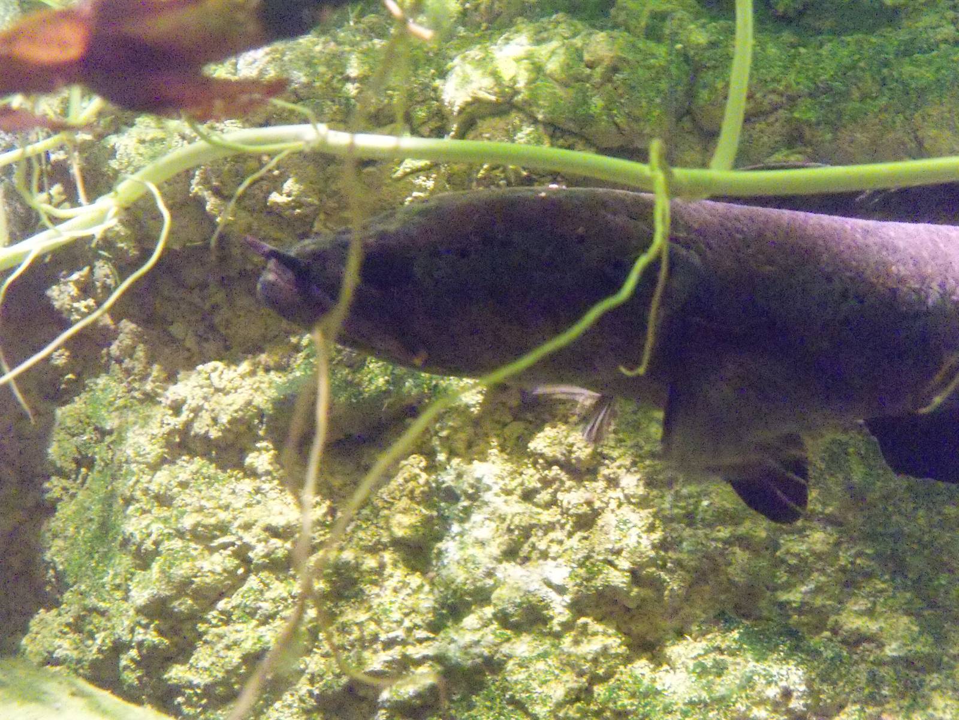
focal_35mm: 50
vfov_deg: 29.1
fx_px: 1385
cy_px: 360
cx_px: 480
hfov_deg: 38.2
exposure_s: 1/8
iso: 1600
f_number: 3.8
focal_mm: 8.8
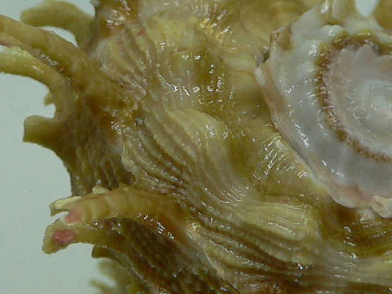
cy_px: 116
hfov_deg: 19.1
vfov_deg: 14.4
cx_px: 223
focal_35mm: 103
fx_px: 1167
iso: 100
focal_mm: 4.6
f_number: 2.8
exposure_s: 1/60
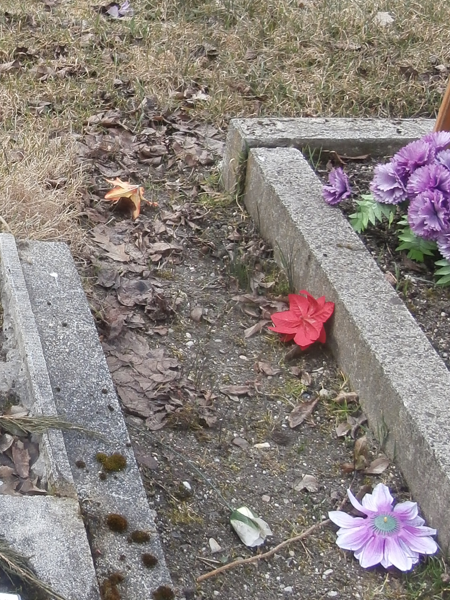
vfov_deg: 31.2
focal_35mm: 62
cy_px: 266
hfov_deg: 22.3
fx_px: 1075
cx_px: -49
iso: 100
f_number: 3
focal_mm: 4.2
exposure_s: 1/320
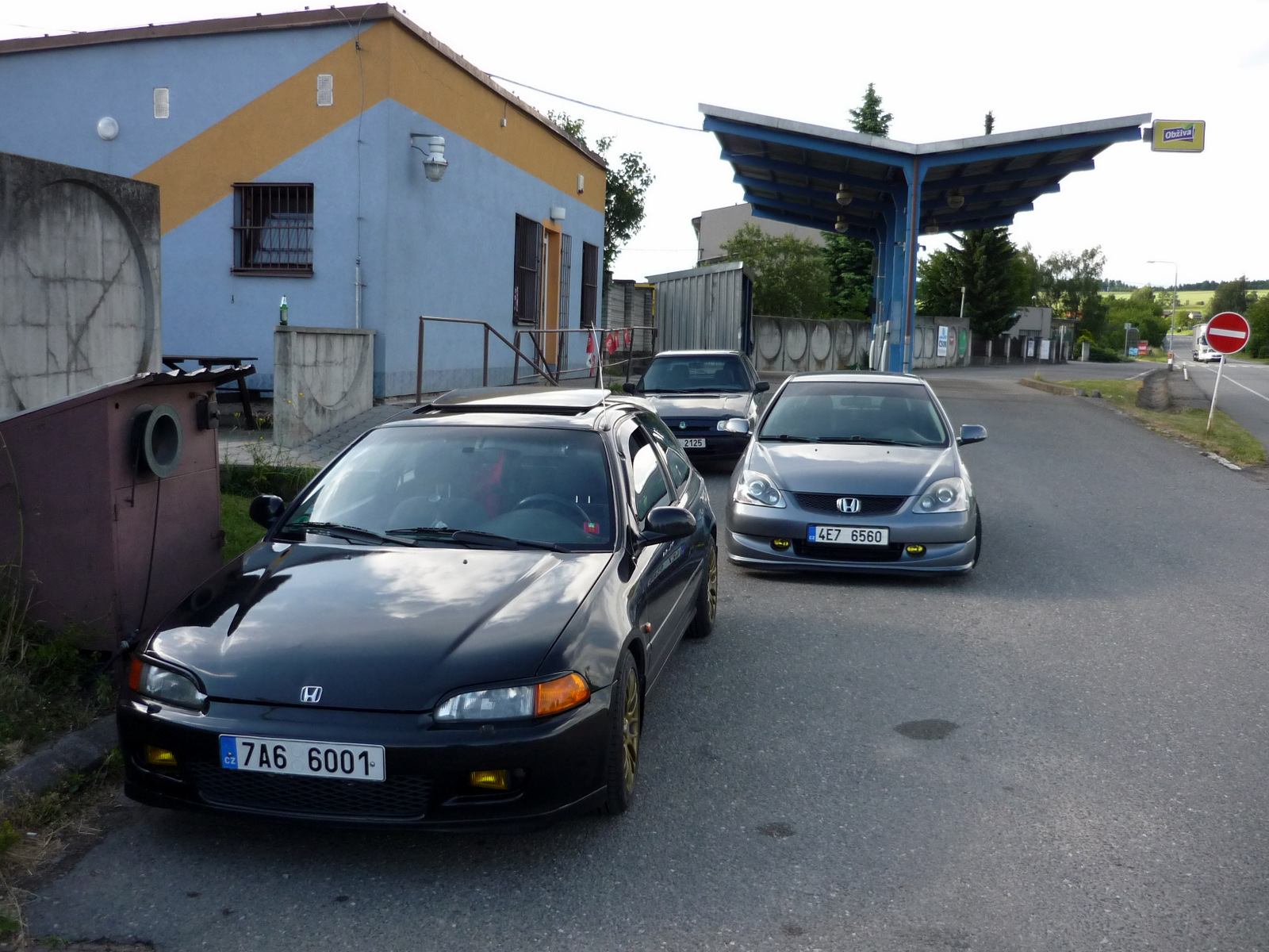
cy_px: 476
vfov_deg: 42.9
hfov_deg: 55.4
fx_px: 1210
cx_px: 634
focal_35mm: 33
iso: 200
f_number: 2.8
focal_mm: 5.5
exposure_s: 1/640
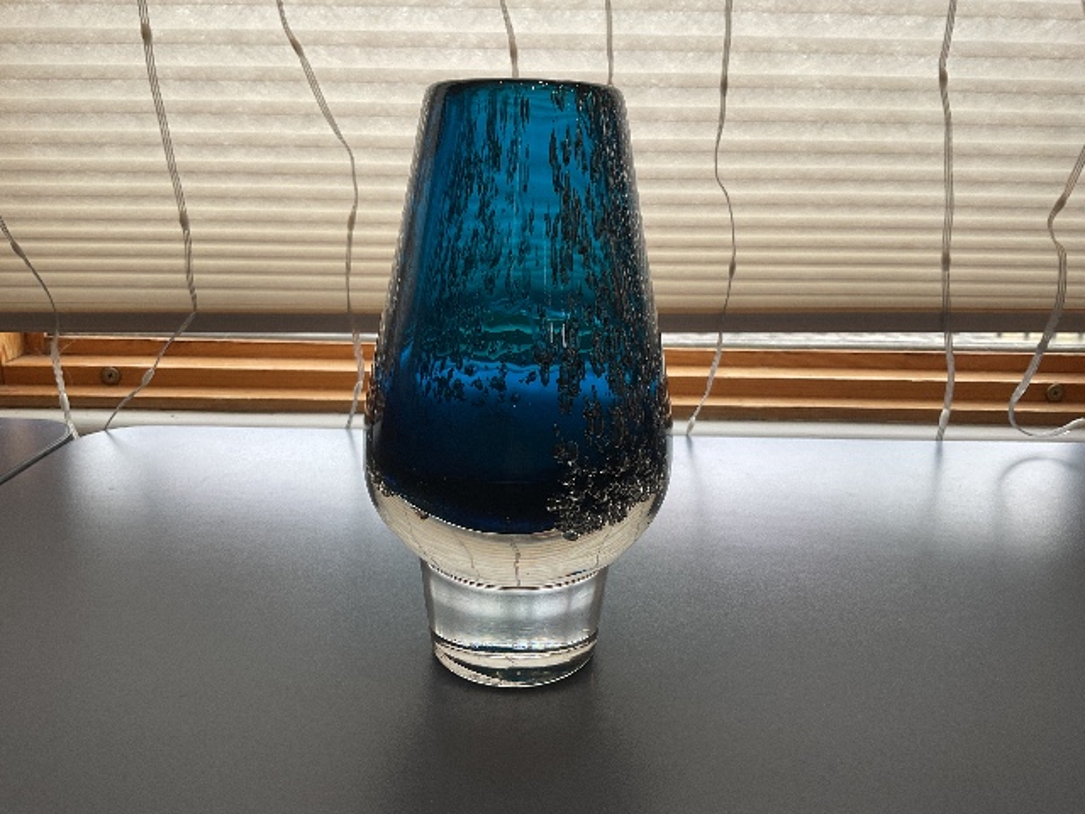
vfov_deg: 48.2
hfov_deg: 61.7
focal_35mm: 29
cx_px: 542
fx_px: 909
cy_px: 407
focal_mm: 3
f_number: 1.8
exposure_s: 1/120
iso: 40
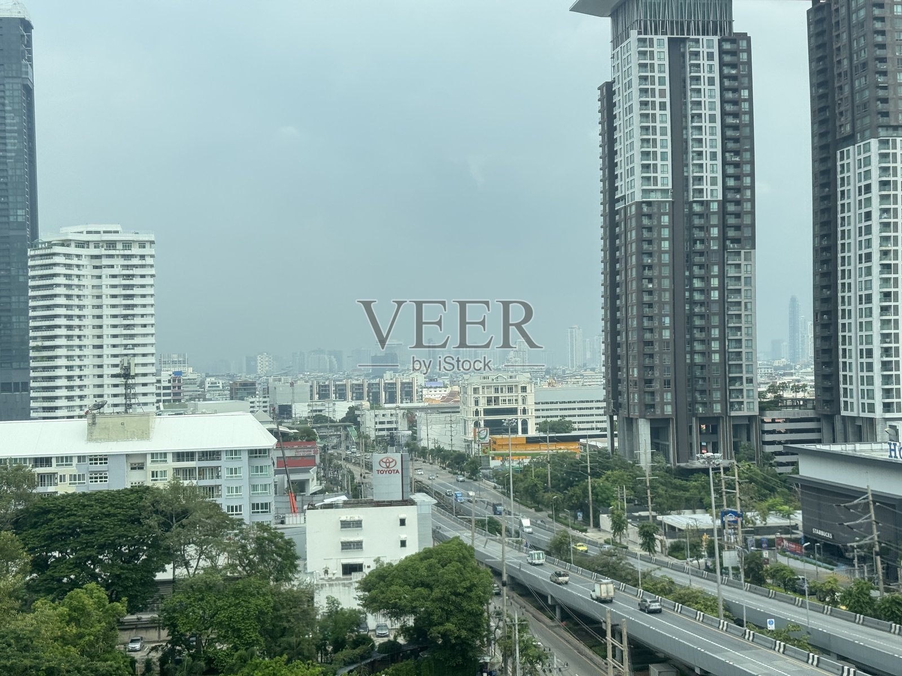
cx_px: 451
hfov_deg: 39.7
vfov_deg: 30.3
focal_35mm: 48
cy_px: 338
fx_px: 1251
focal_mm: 6.76
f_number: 1.78
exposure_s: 1/2959
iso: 64
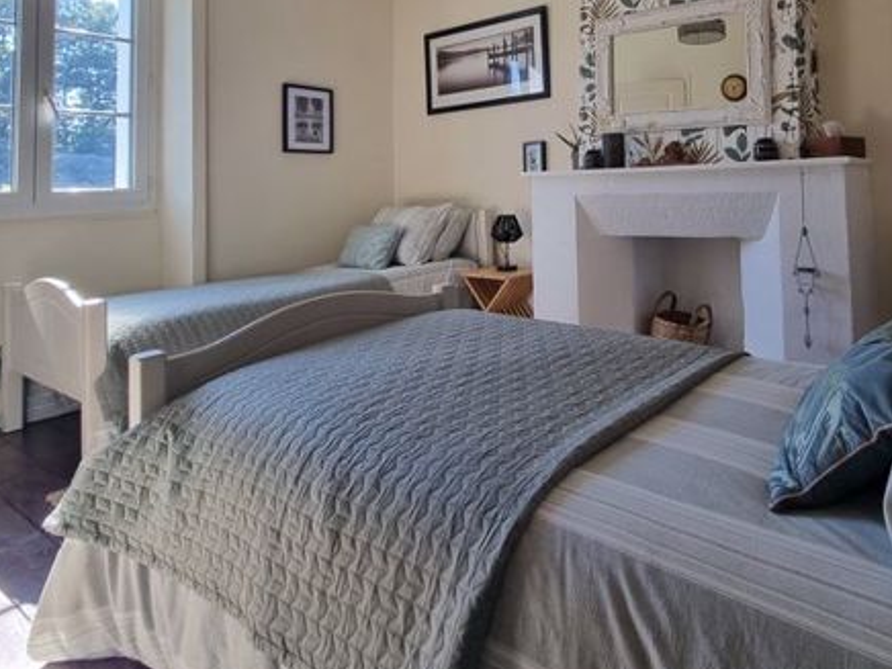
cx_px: 600
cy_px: 160
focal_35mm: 21
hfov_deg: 76.3
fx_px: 541
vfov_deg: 59.7
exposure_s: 1/100
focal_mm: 2.2
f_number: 2.2
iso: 64
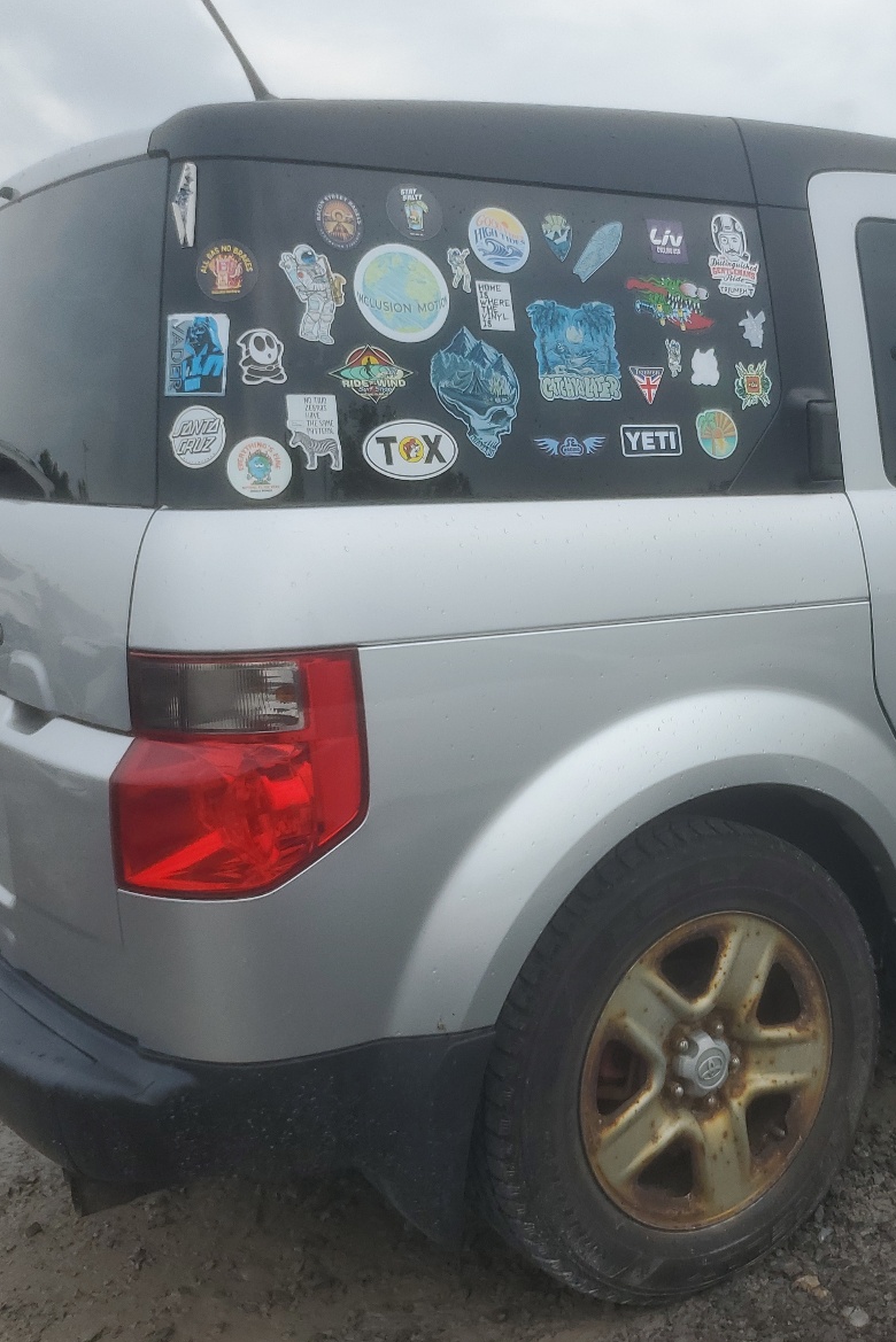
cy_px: 686
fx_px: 1380
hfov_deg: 34.8
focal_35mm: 37
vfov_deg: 51.9
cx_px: 726
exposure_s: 1/1000
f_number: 1.5
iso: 50
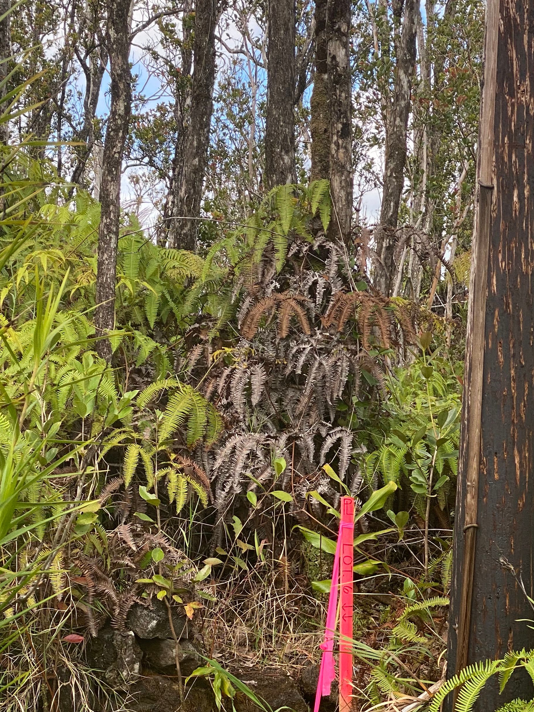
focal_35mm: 86
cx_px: 377
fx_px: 1769
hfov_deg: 17.1
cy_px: 536
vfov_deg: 22.5
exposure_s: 1/289
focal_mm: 6
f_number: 2
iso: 20
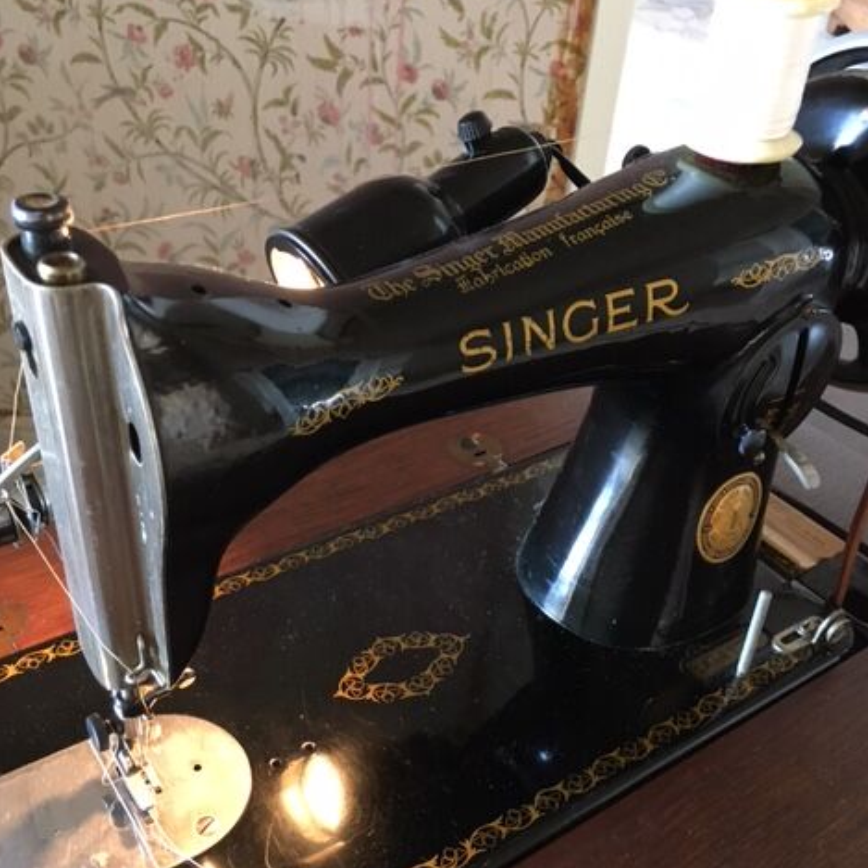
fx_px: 993
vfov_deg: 46.8
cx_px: 428
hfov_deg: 47.2
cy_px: 542
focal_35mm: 35
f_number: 2.2
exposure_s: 1/17
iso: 200
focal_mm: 4.15
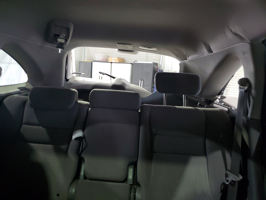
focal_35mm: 26
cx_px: 133
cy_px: 100
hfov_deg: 67.3
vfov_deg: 53.1
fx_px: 200
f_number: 1.5
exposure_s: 1/30
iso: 292
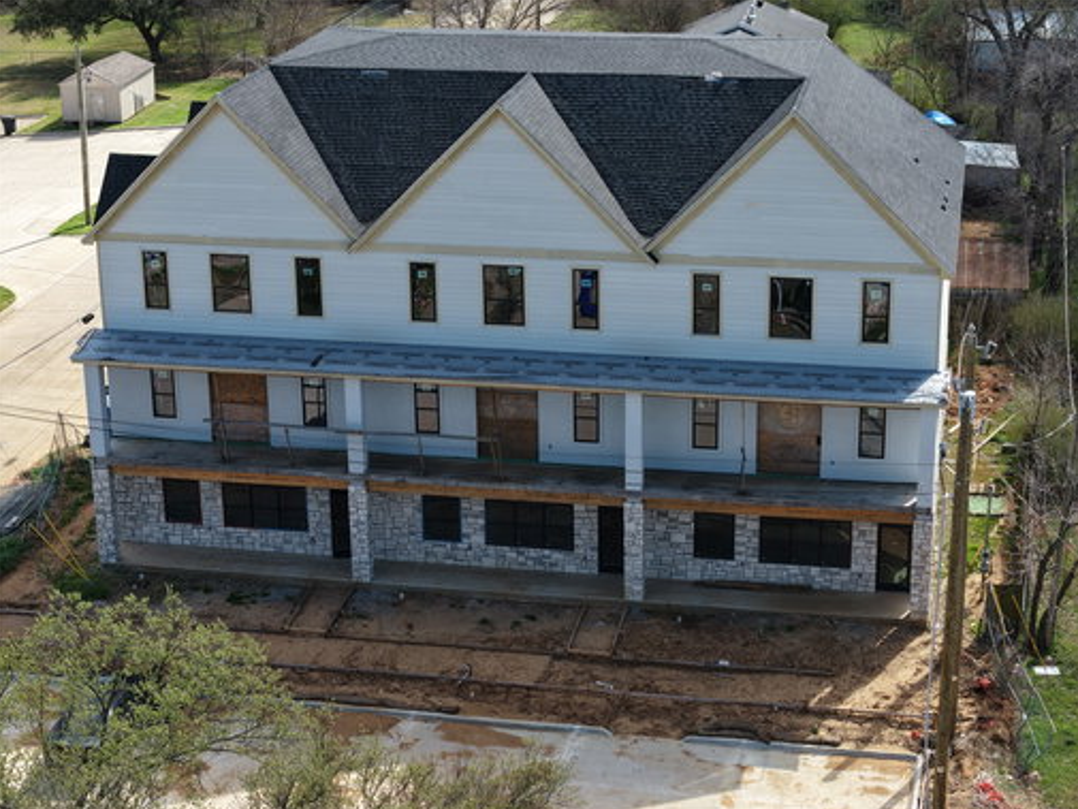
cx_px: 544
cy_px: 408
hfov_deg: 27.4
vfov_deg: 20.7
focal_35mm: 71
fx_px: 2212
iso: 130
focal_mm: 19.35
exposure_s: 1/80
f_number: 2.8
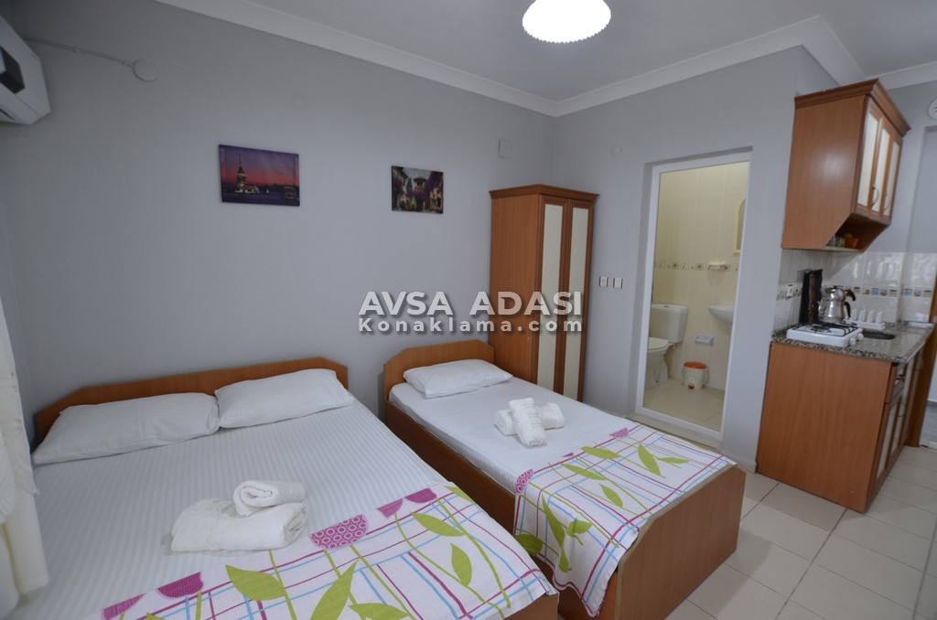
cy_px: 310
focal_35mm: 15
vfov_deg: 77.1
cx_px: 468
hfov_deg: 100.5
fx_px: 390
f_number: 4
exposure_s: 1/60
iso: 400
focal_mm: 10
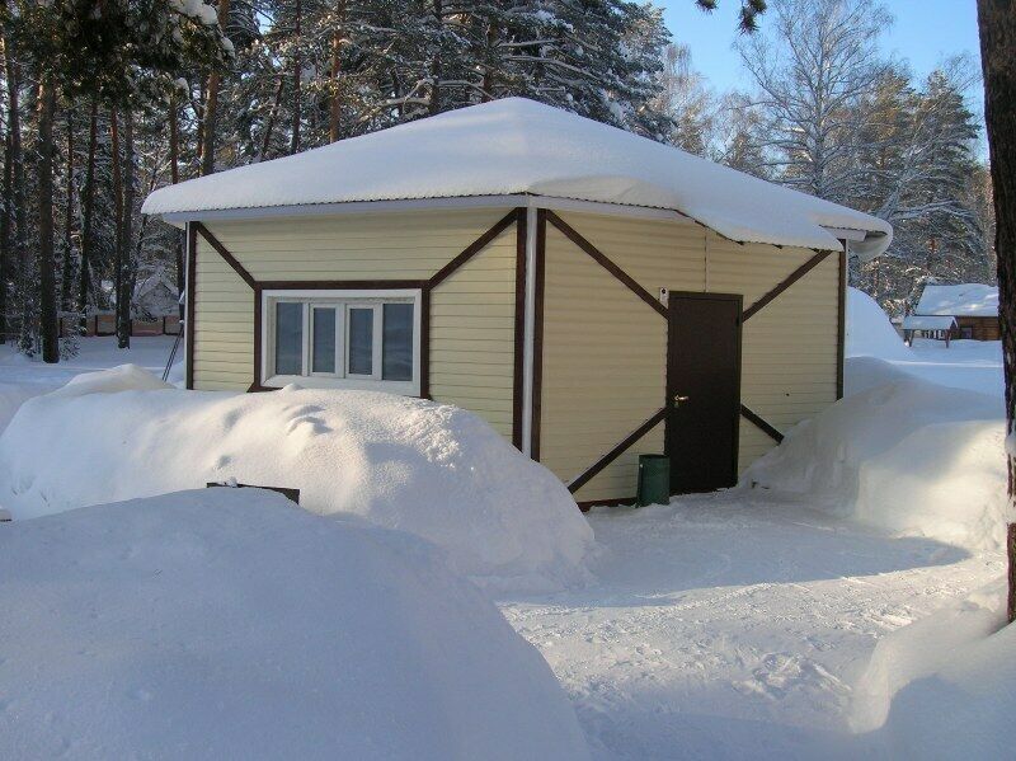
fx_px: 997
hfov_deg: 54.0
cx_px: 508
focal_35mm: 34
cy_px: 380
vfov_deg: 41.8
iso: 50
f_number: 4.9
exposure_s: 1/192
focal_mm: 5.7
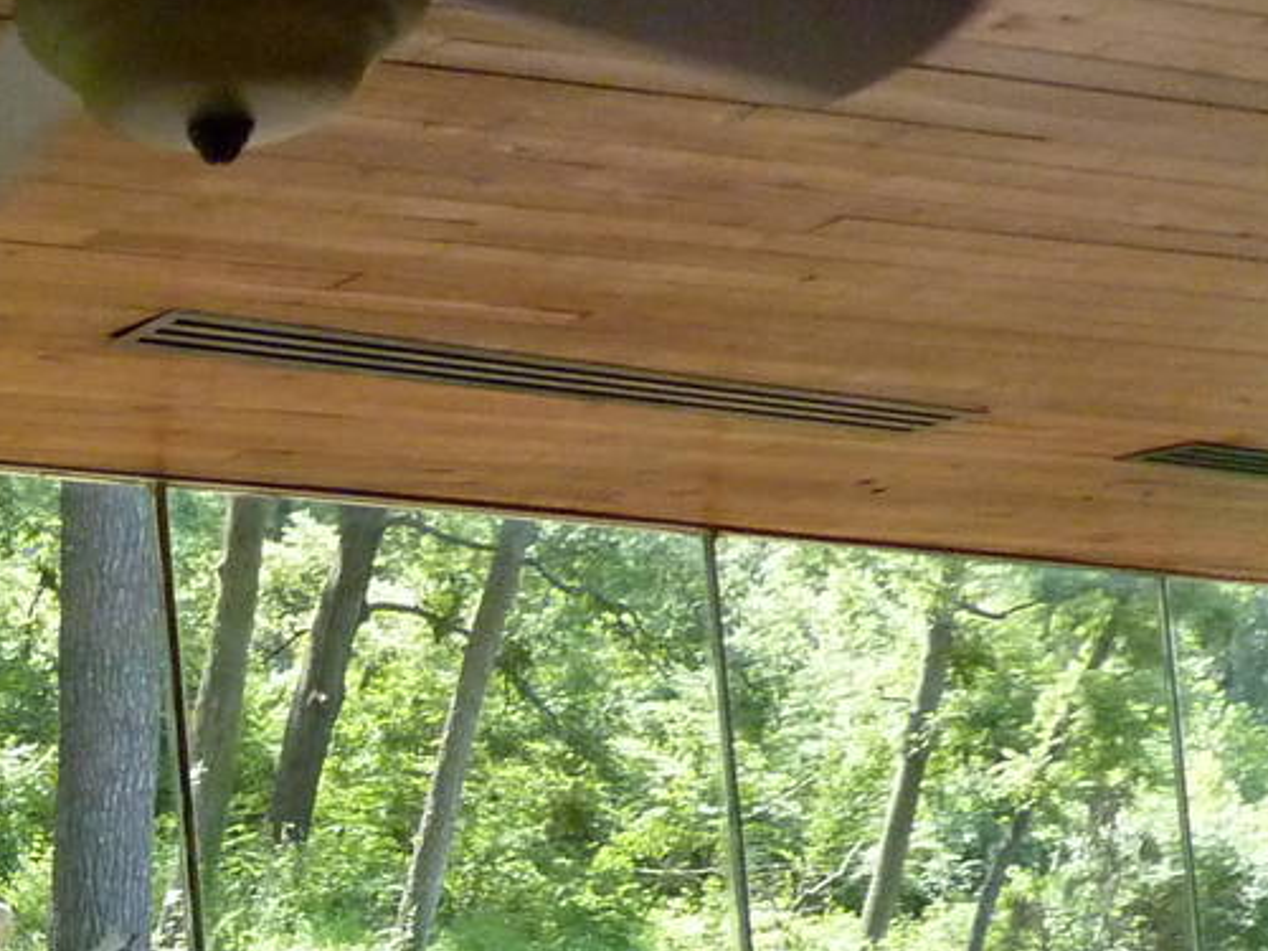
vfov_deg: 16.8
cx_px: -550
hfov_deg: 21.2
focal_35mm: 80
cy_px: 1420
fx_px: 2930
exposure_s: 1/250
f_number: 3.3
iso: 400
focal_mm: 4.1
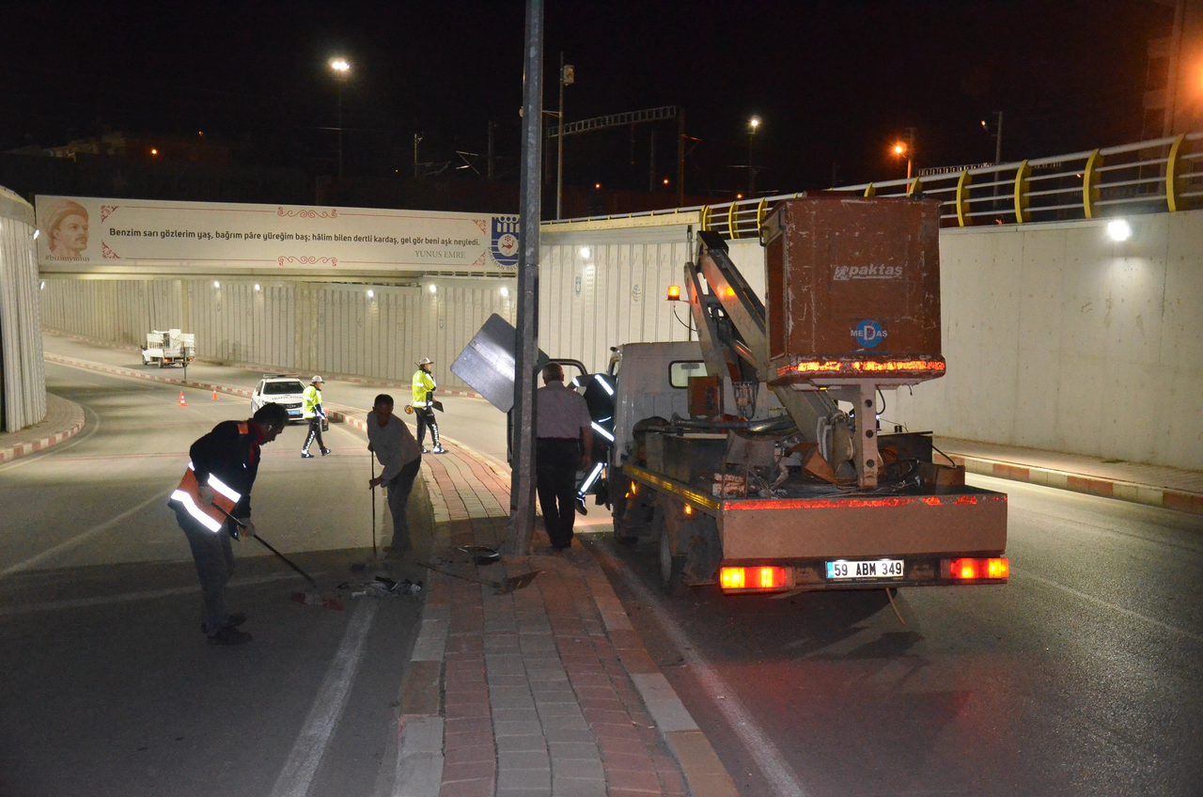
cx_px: 602
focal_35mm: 33
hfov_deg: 57.3
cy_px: 398
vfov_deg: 39.8
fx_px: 1101
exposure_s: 1/125
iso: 6400
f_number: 3.8
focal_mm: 22
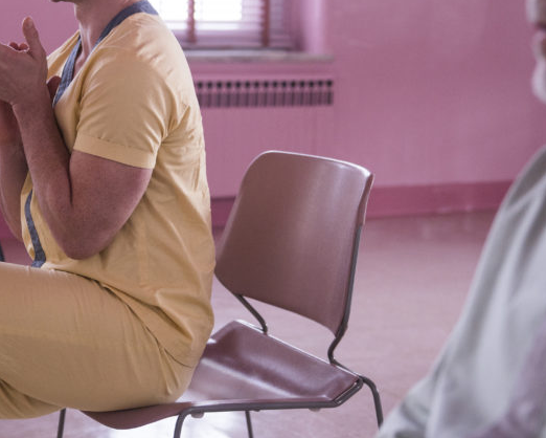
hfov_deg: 23.4
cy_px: 84
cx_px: 175
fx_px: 1309
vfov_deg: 18.8
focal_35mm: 81
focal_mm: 44
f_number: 2.8
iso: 1600
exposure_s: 1/100
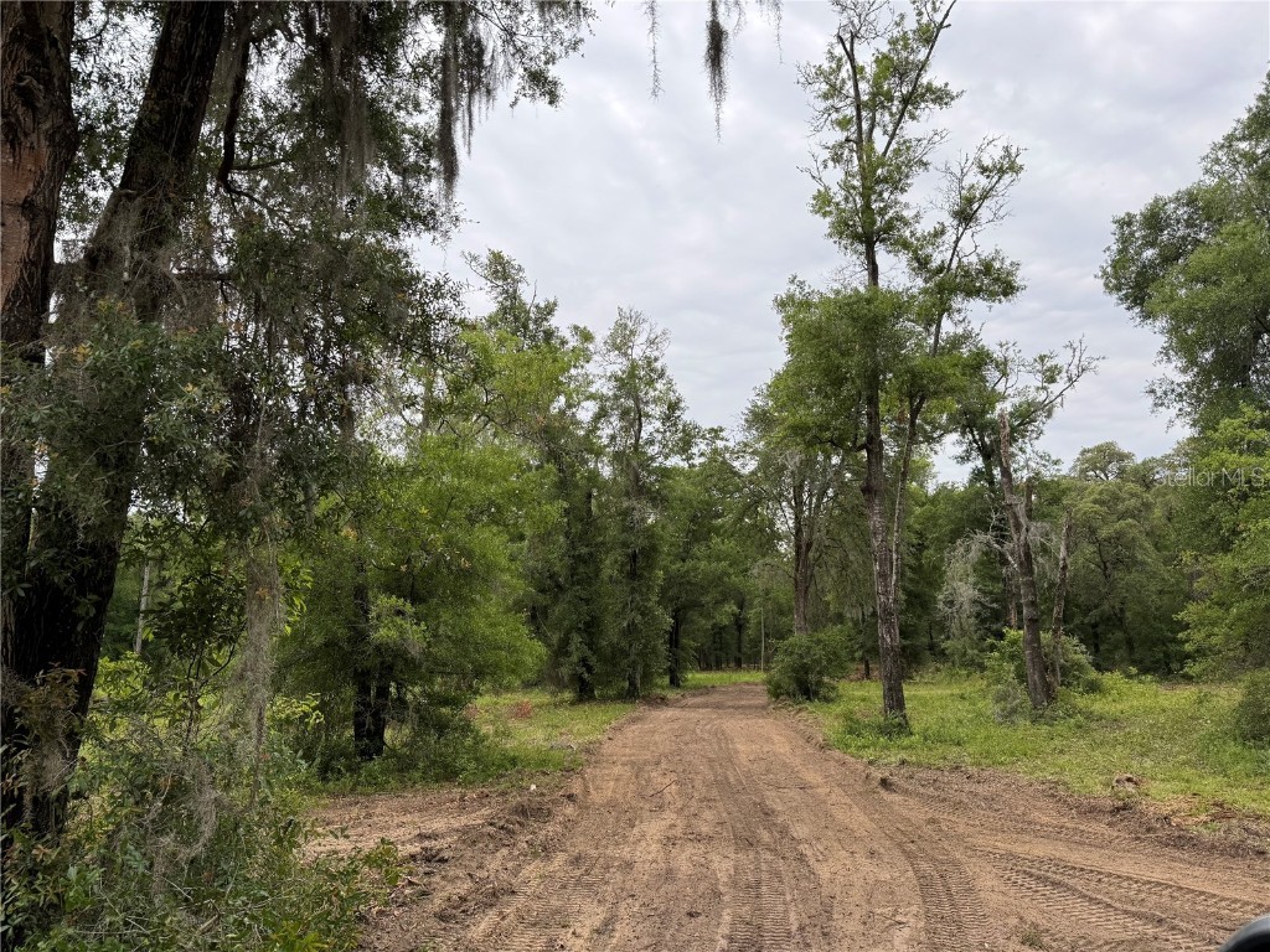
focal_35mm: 24
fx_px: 881
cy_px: 476
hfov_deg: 71.6
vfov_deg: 56.8
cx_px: 635
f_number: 1.78
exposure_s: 1/491
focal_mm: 6.76
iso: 80
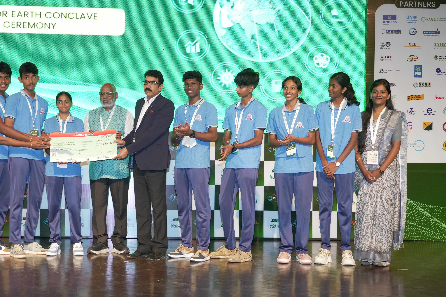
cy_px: 171
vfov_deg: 24.6
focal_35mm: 55
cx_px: 148
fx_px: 681
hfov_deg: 35.9
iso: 2000
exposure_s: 1/160
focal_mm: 40
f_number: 4
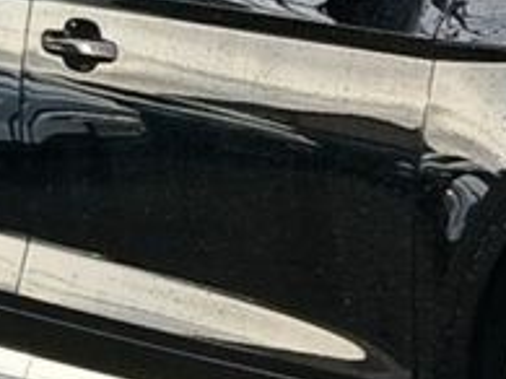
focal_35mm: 80
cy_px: 156
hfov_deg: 22.2
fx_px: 1169
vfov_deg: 18.4
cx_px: 633
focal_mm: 3.98
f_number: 1.8
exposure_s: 1/100
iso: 25
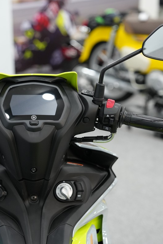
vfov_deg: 24.5
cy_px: 122
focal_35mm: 83
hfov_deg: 16.3
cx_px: 33
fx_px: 564
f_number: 2.8
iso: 1600
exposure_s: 1/320
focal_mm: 55
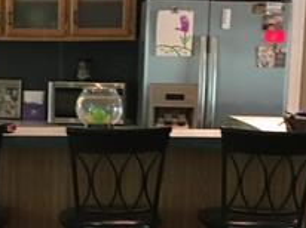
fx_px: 962
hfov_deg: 17.9
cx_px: 59
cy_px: 198
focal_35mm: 109
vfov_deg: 13.5
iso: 200
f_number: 2.2
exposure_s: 1/24
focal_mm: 4.15
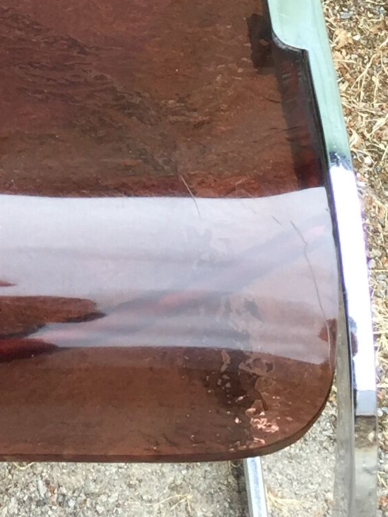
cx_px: -195
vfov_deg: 14.8
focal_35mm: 125
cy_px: -236
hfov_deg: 11.4
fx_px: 1868
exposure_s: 1/276
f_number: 2.2
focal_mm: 4.15
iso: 32
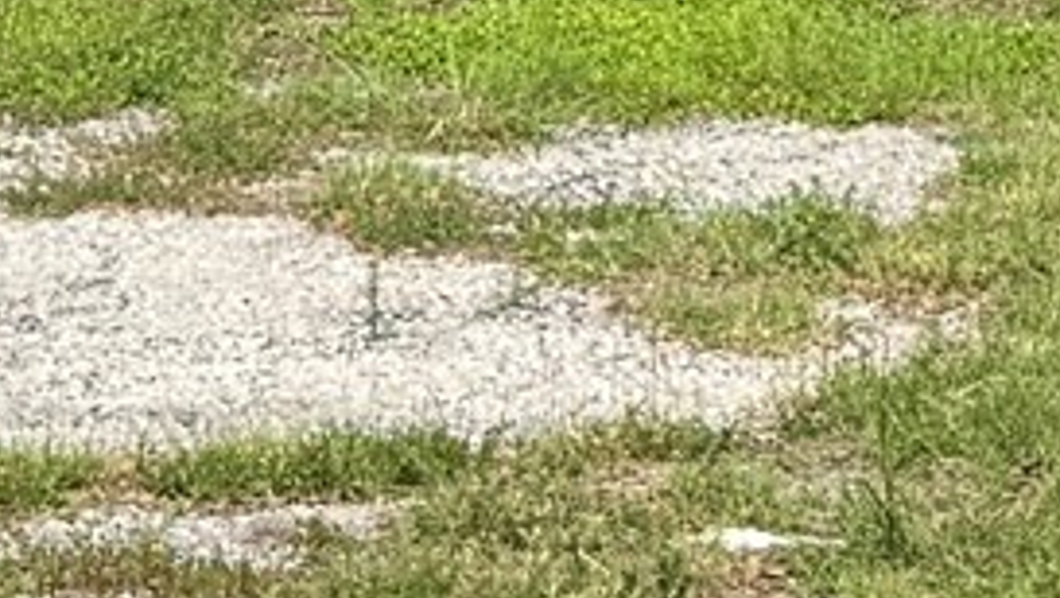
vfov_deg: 5.6
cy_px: -1549
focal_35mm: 196
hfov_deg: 10.9
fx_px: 5513
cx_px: 198
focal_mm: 6.76
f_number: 1.78
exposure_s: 1/1059
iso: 80
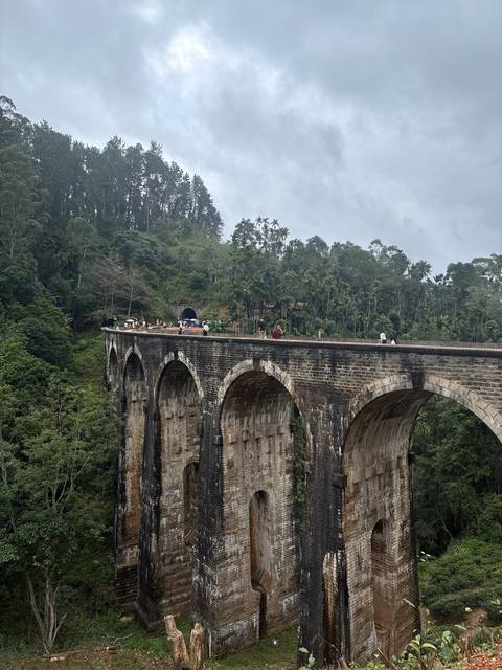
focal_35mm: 26
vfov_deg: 67.3
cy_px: 335
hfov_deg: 53.1
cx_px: 251
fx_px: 503
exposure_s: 1/987
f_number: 1.6
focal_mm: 5.96
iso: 50
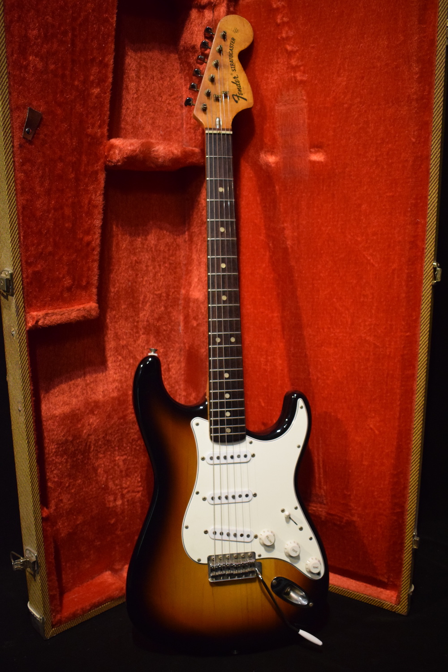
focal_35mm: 36
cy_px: 336
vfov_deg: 53.1
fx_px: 672
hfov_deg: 36.9
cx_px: 224
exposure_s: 1/60
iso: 2800
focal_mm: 24
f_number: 3.8
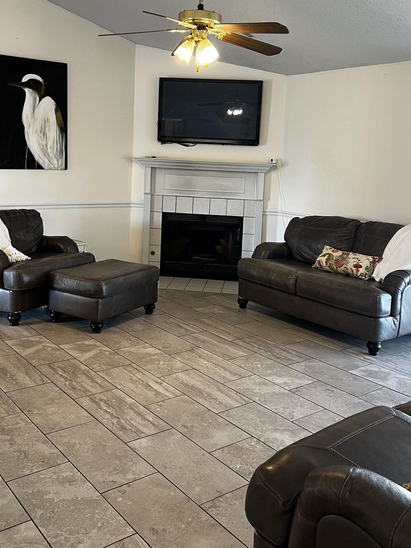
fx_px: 554
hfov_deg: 40.7
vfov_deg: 52.2
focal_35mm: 35
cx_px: 199
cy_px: 212
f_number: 1.5
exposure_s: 1/60
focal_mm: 5.7
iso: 160
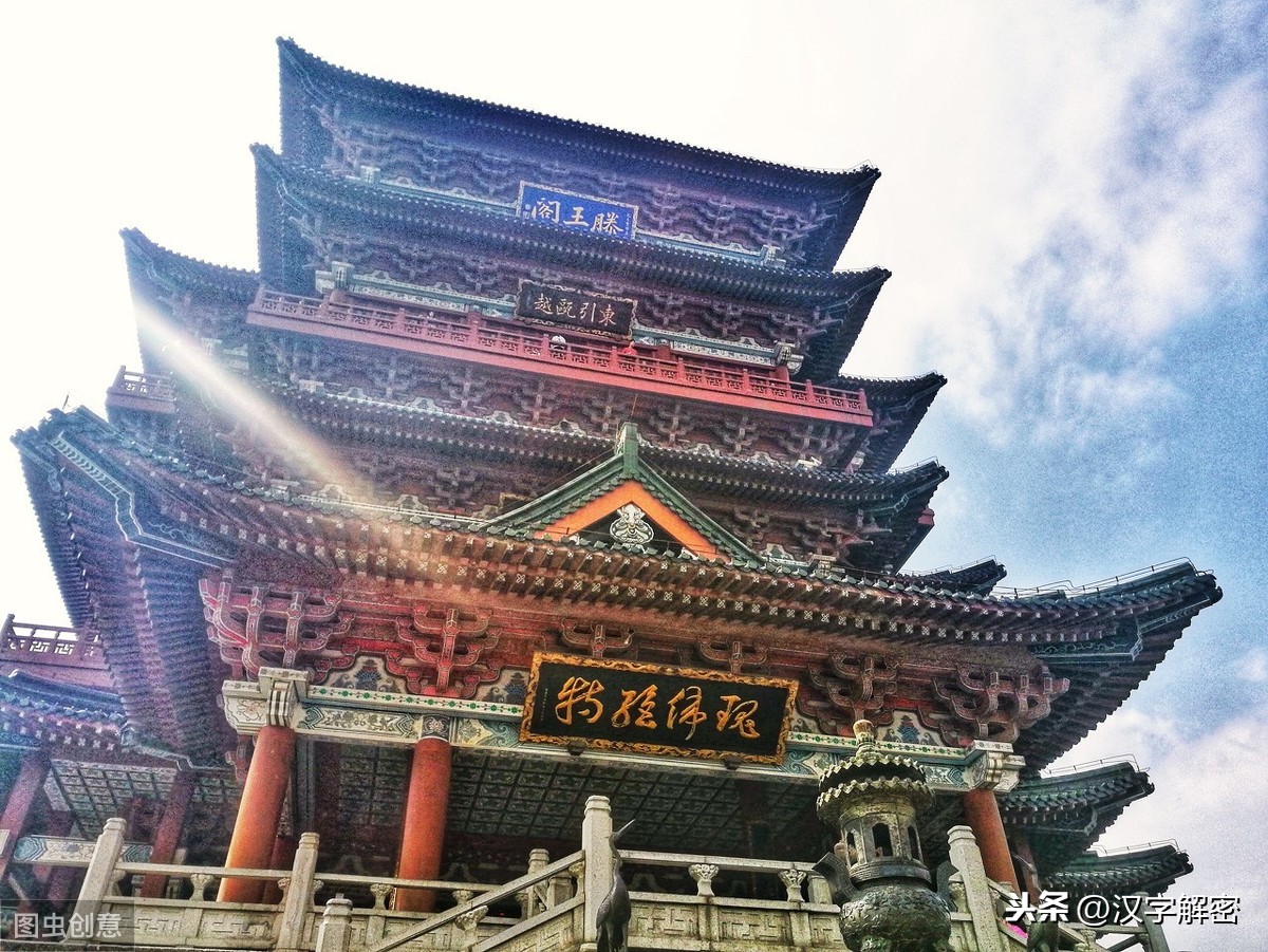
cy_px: 476
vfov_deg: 51.4
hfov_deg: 65.3
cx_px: 634
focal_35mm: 27
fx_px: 989
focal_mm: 4.5
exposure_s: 1/2110
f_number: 4
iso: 50
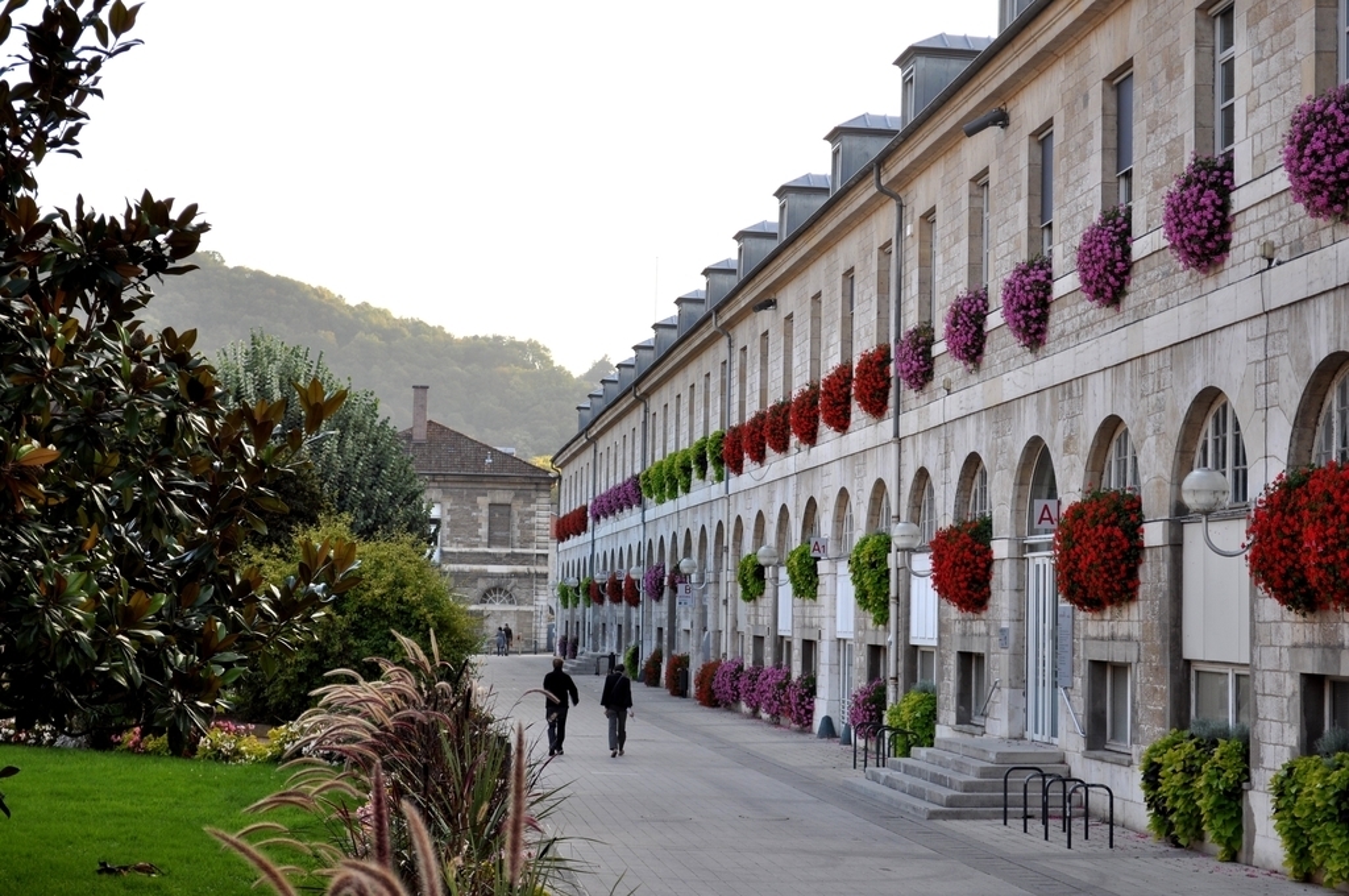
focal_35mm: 68
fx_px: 2526
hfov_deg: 29.9
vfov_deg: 20.1
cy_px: 448
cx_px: 674
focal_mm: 45
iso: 200
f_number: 5.6
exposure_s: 1/125
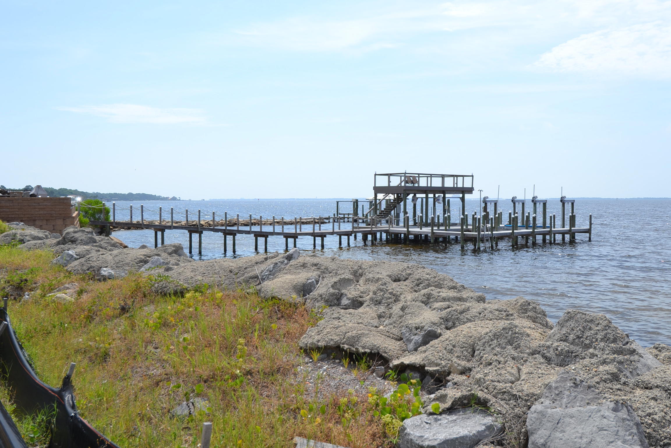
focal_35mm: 36
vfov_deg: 36.9
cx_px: 336
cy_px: 224
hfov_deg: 53.1
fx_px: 671
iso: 100
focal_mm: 24
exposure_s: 1/320
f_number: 9
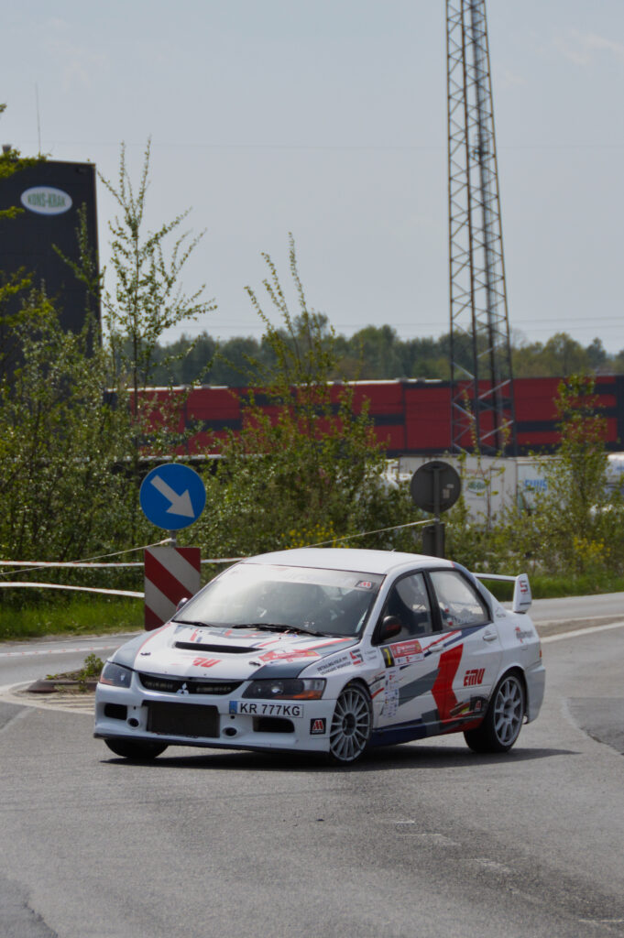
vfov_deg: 13.1
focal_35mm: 158
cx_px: 312
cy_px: 469
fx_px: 4102
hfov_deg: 8.7
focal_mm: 105
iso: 400
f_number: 5.3
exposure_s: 1/3200
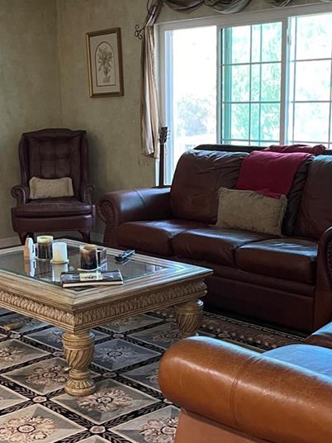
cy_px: 265
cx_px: 114
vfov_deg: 34.2
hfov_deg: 26.0
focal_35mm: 56
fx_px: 716
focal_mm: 5.1
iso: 320
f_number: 1.6
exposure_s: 1/60
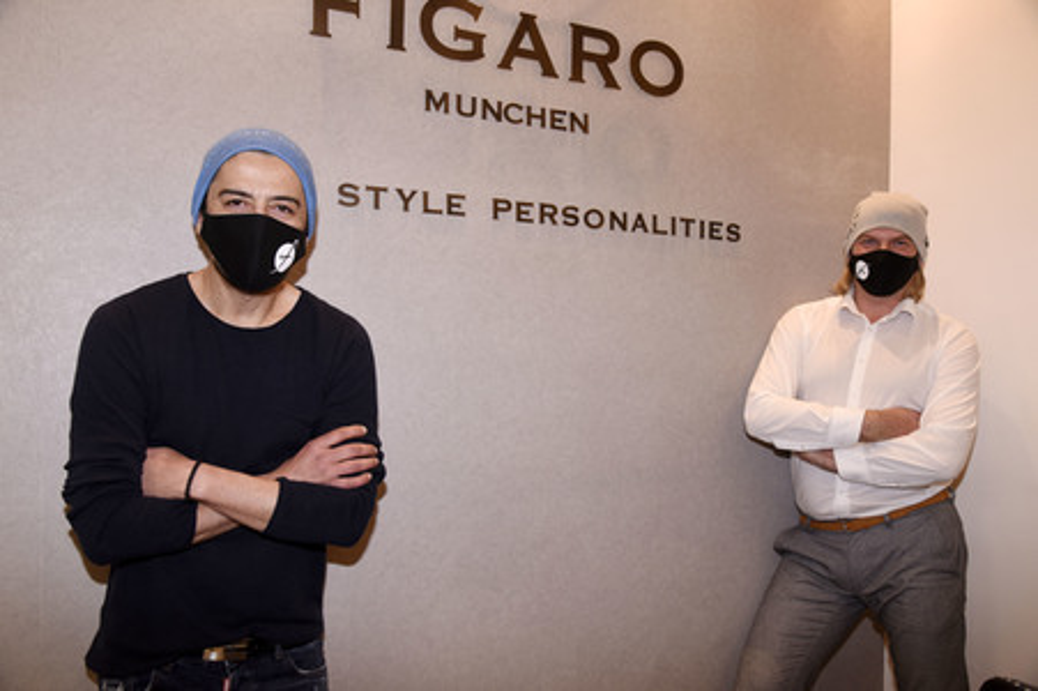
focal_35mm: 30
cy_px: 346
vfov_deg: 43.5
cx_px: 519
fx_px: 864
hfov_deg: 62.0
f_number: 6.3
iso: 1250
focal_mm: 30
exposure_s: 1/125
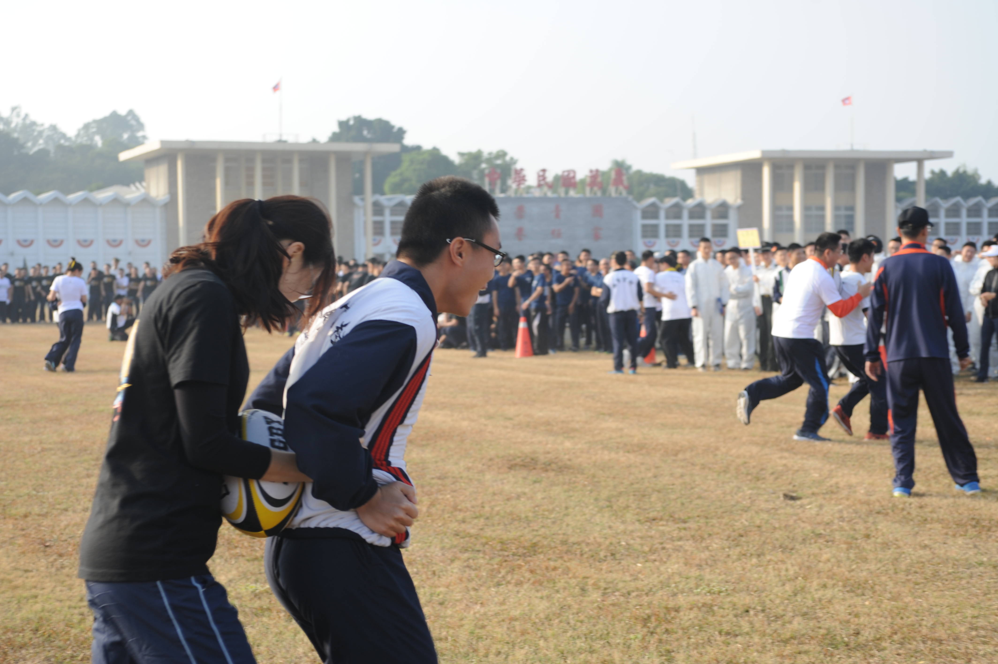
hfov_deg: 30.5
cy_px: 332
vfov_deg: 20.6
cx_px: 499
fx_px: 1828
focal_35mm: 66
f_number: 7.1
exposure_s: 1/250
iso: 200
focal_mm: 66
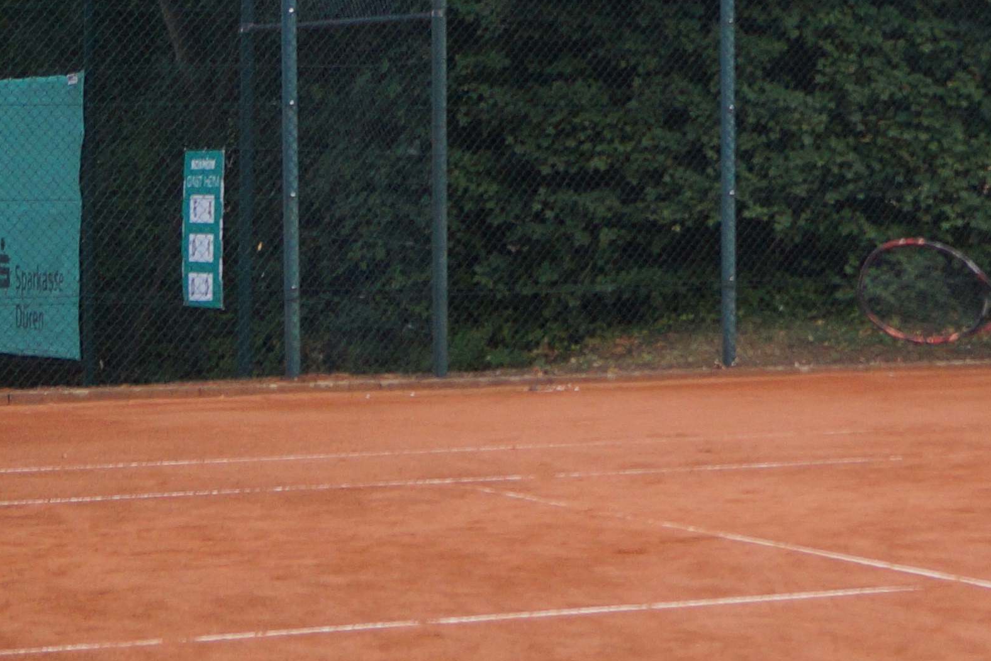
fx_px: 3716
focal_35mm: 135
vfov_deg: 10.2
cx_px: 1402
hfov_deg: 14.4
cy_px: 336
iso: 500
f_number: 4.5
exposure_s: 1/2000
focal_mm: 26
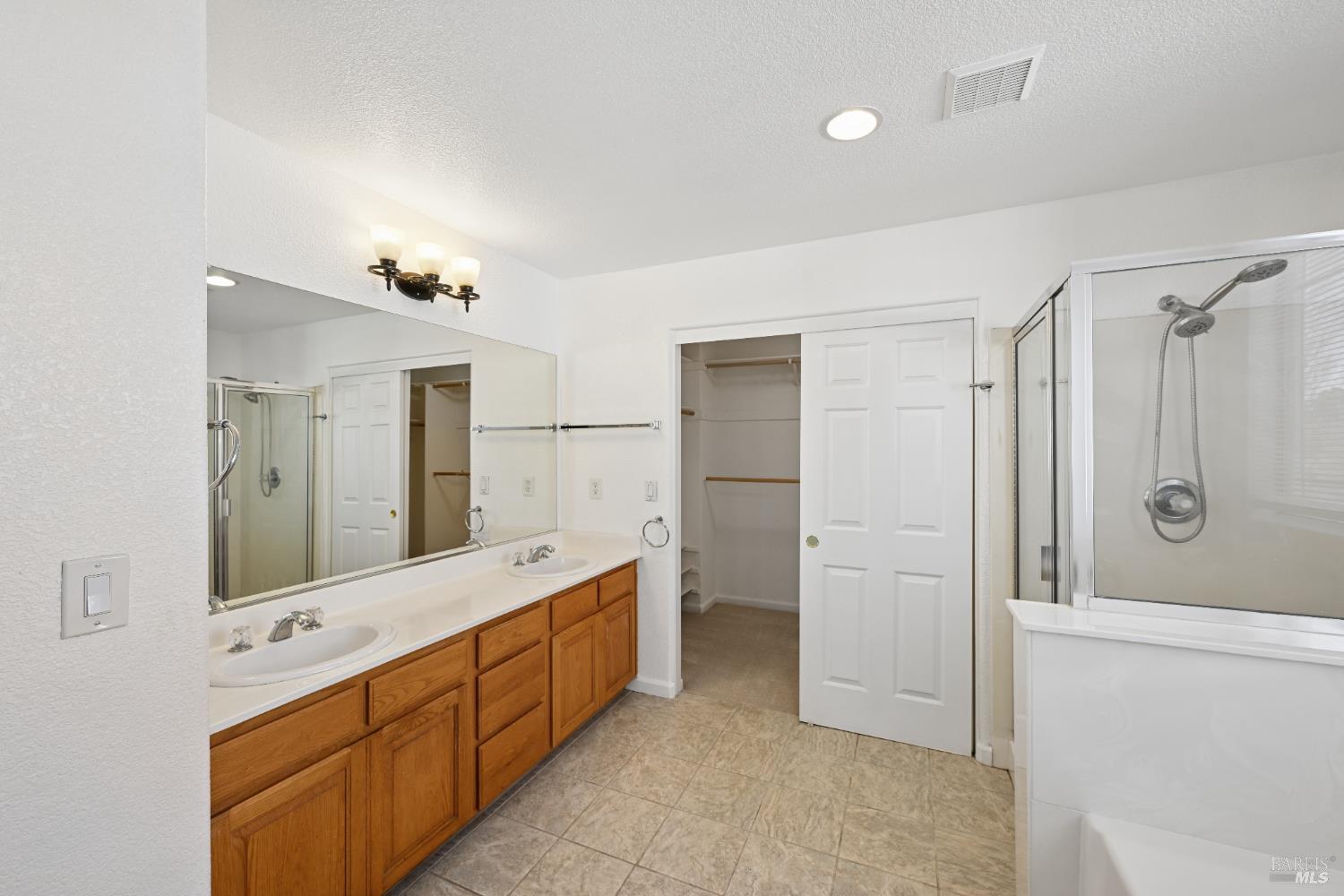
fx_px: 523
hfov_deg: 104.3
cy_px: 448
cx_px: 672
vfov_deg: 81.2
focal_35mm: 14
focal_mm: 14
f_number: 8
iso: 400
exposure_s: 1/80
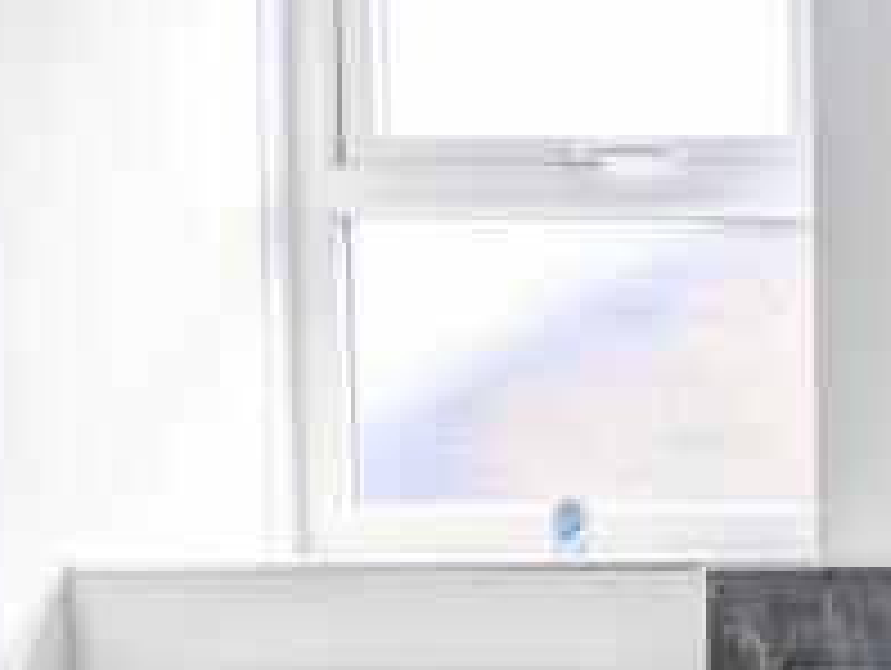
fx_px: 1598
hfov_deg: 28.0
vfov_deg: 23.2
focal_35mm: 62
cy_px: 573
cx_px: 1012
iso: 43
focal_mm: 2.23
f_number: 1.95
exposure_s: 1/131
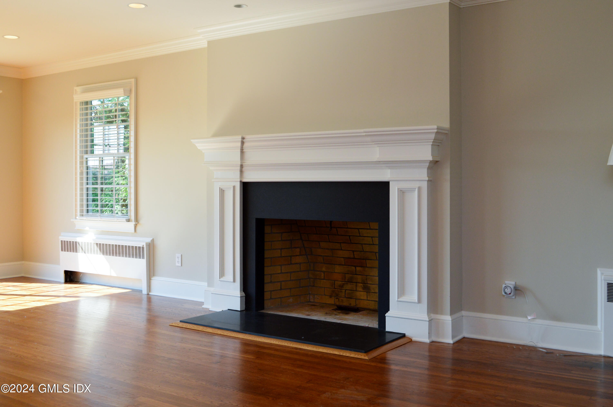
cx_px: 306
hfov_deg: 53.2
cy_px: 204
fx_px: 612
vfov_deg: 36.8
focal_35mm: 36
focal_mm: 24
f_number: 6.3
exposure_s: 1/160
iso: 400
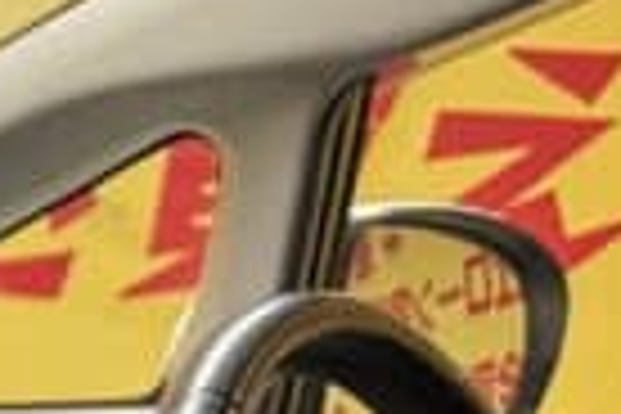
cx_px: -976
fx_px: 2501
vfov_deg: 8.3
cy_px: 1161
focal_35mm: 145
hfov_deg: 11.2
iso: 200
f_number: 1.78
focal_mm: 6.76
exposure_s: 1/50
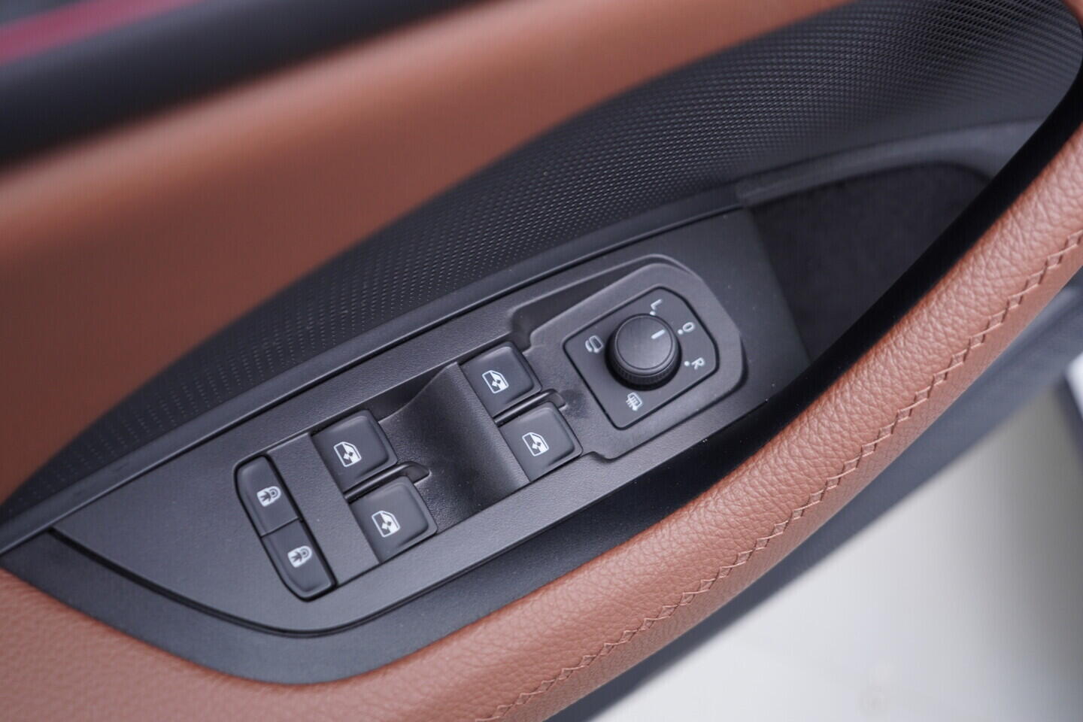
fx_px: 1083
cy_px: 361
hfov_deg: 53.1
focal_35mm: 36
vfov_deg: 36.9
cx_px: 542
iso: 250
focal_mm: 24
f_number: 2.8
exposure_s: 1/40
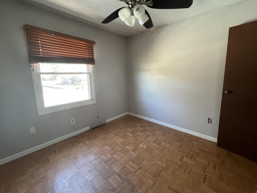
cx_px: 136
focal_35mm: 14
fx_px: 104
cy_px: 91
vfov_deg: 85.6
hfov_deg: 101.9
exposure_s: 1/64
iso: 250
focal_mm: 1.57
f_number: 1.8
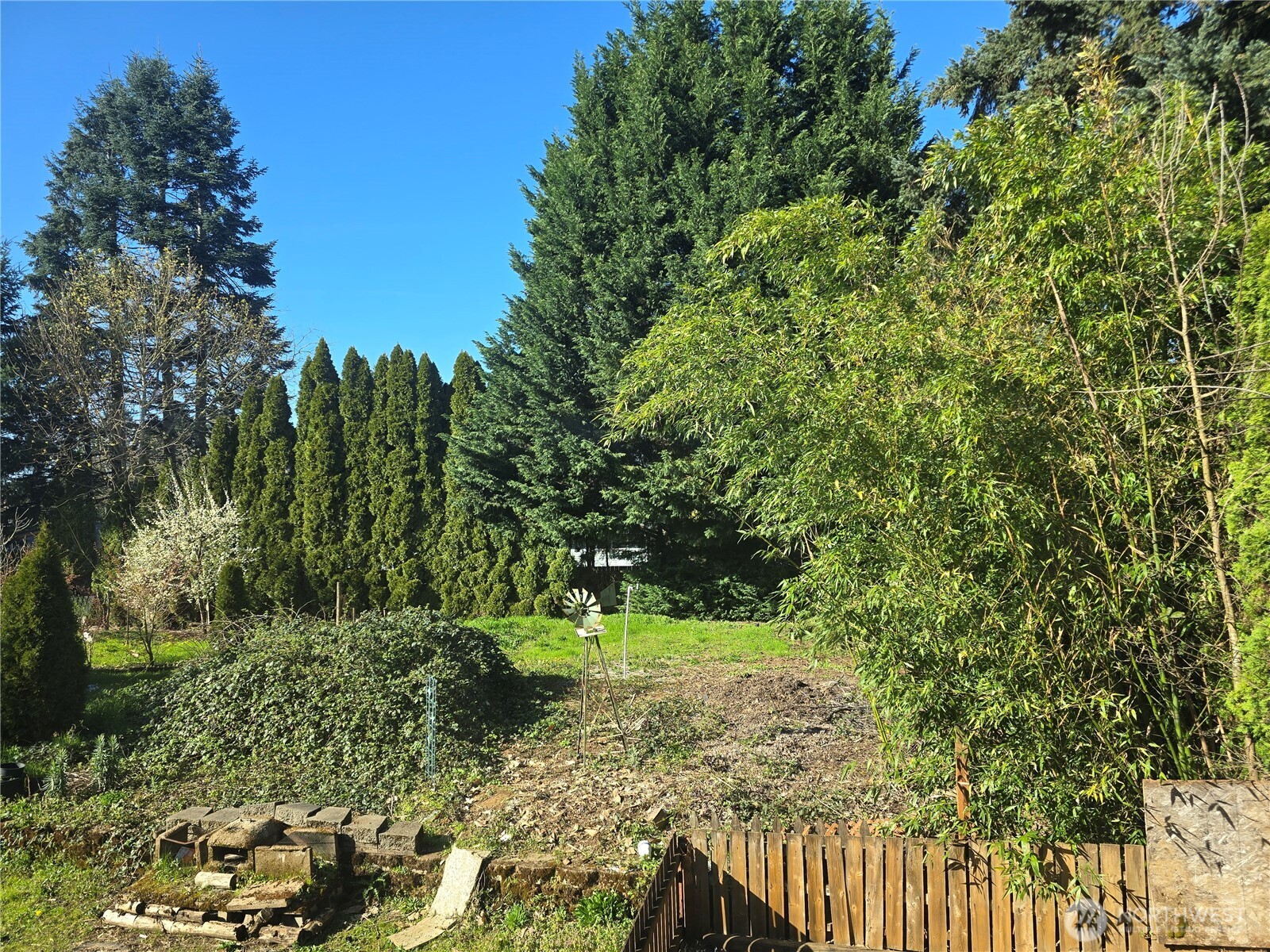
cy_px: 476
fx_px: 844
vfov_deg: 58.9
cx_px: 635
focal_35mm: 23
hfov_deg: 73.9
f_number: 1.7
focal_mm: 6.3
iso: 12
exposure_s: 1/175
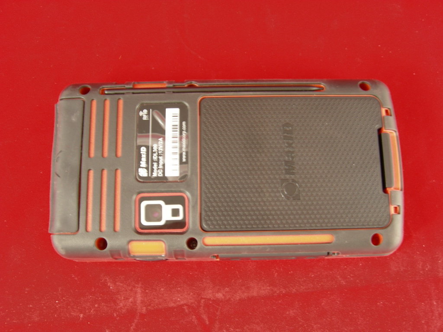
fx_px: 461
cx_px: 222
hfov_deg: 51.4
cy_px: 166
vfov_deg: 39.7
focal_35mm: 36
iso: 64
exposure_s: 1/6.6
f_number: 3.8
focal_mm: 7.5
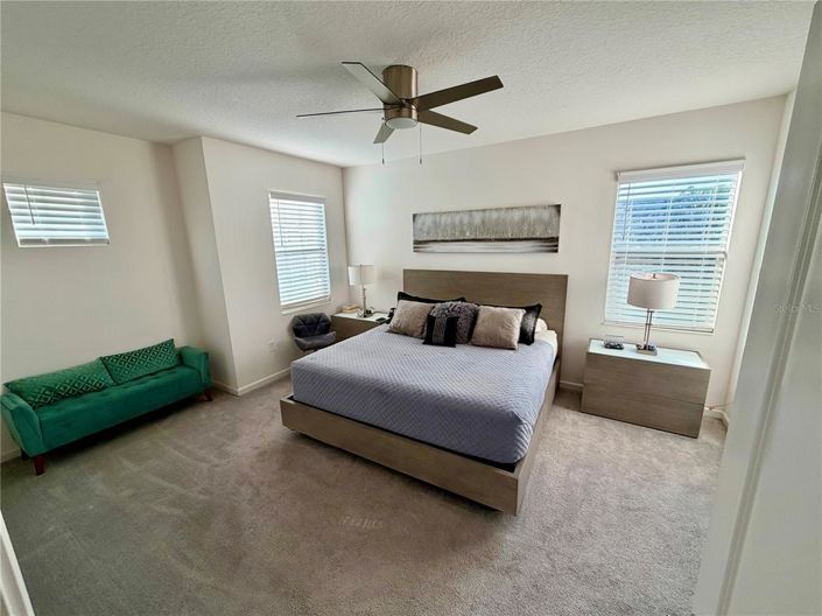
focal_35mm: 14
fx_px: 332
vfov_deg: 85.6
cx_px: 411
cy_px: 308
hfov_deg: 102.1
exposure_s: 1/121
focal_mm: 2.22
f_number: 2.2
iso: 64
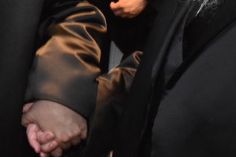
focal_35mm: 127
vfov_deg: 10.2
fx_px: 832
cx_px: -88
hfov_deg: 15.2
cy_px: -117
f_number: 5.6
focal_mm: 18
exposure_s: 1/100
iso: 1600
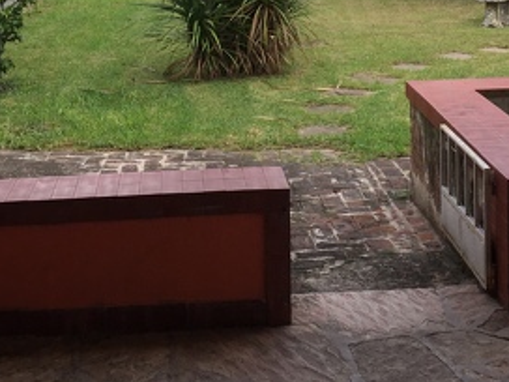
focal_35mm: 71
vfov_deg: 20.0
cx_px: 307
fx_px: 1044
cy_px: -17
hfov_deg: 27.3
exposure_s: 1/444
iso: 32
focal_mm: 4.15
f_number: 2.2
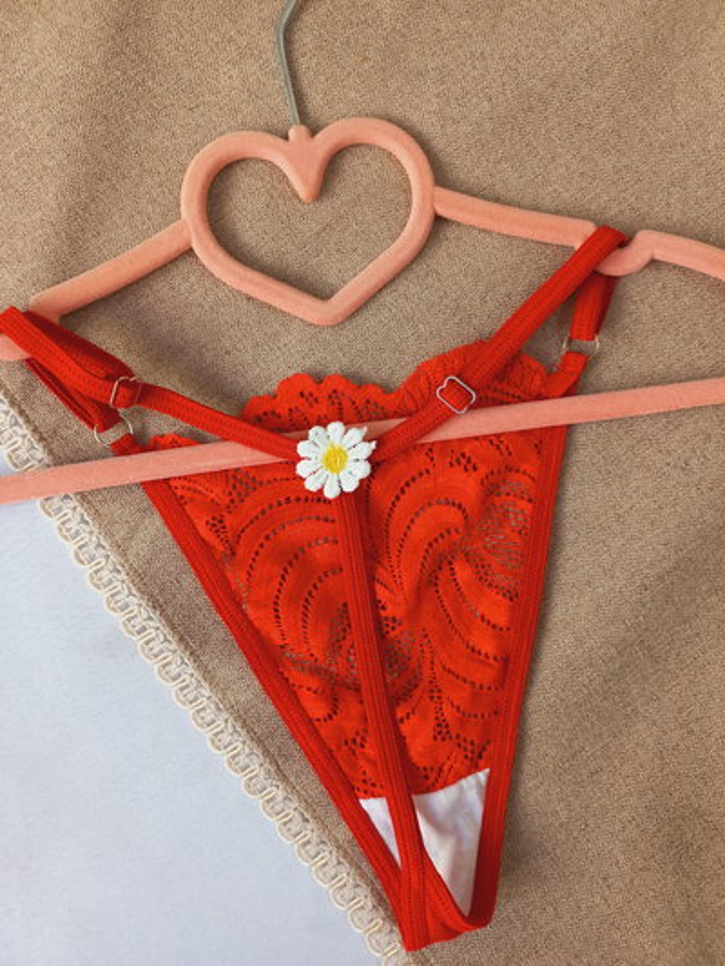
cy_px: 483
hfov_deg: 54.9
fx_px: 698
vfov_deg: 69.4
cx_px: 362
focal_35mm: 25
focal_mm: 4.6
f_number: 1.8
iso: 64
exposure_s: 1/50
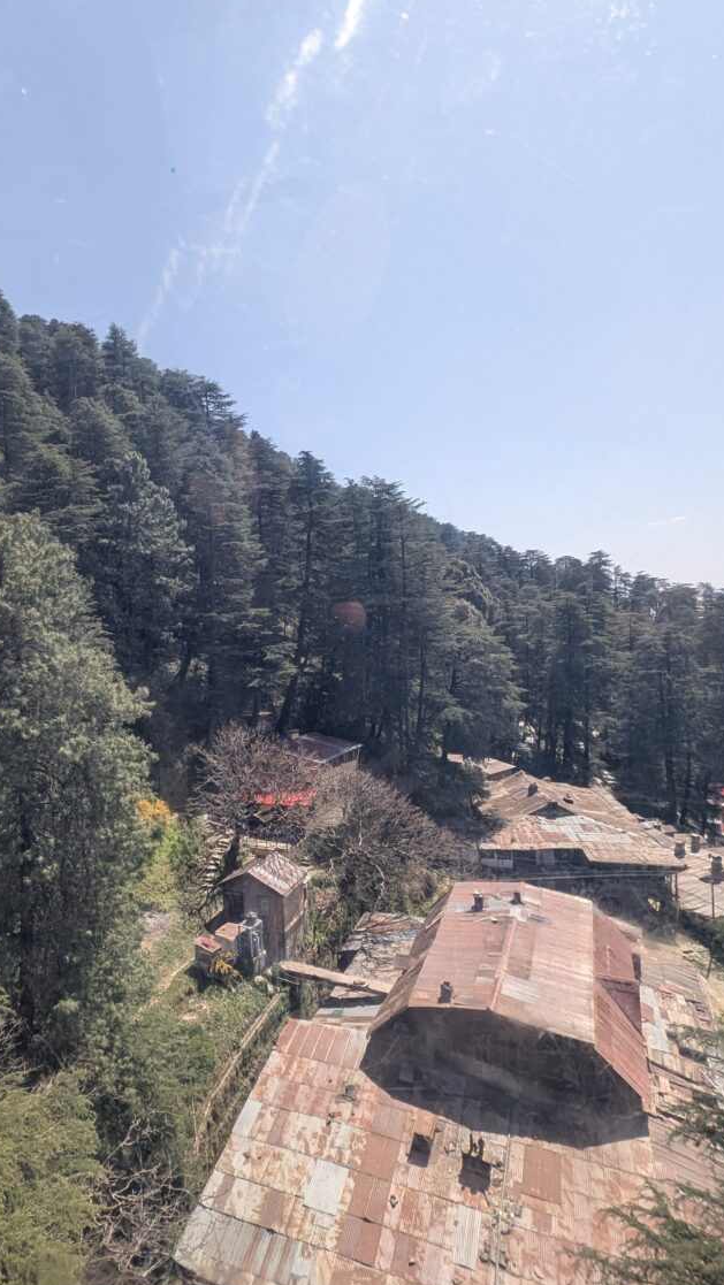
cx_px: 206
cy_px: 656
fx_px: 614
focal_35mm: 18
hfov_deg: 58.7
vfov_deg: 92.6
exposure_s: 1/770
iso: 43
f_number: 1.95
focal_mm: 2.23
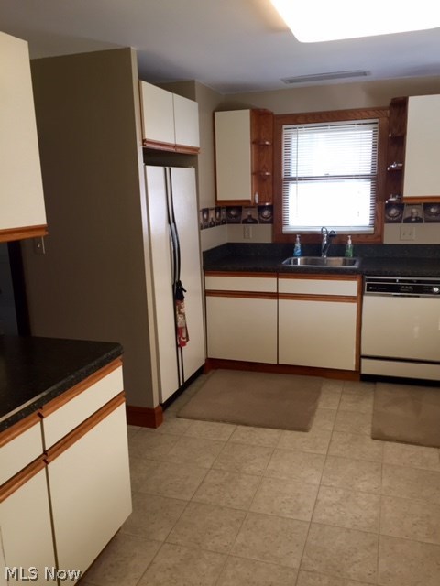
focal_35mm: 29
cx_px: 220
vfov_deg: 61.7
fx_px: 491
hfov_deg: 48.2
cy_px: 293
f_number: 2.2
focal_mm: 4.15
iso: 64
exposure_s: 1/30
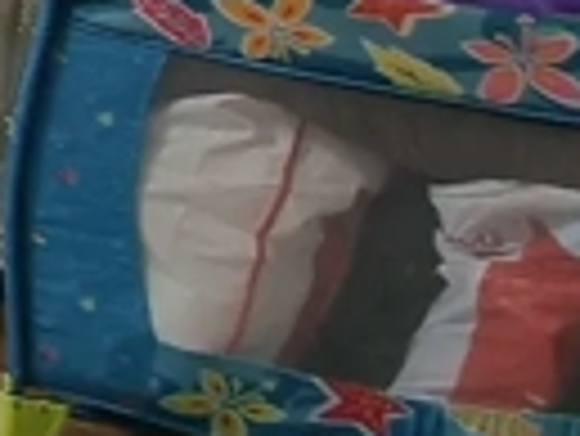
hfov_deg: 10.8
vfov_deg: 12.6
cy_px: -481
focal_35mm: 101
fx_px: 1694
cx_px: -1250
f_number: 2.2
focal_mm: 2.2
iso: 50
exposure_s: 1/50
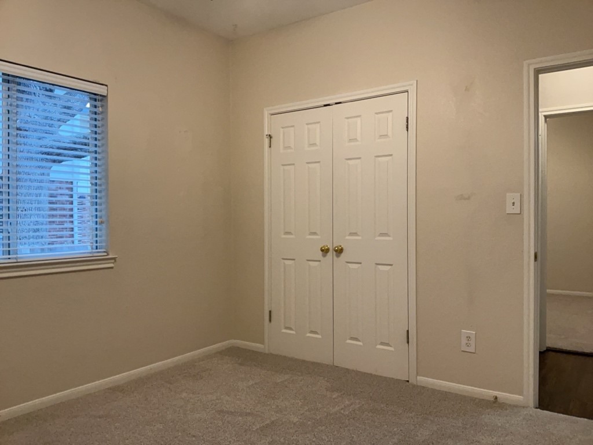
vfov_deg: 51.4
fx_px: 463
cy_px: 222
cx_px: 296
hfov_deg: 65.3
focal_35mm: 27
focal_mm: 3
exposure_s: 1/100
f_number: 1.8
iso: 125
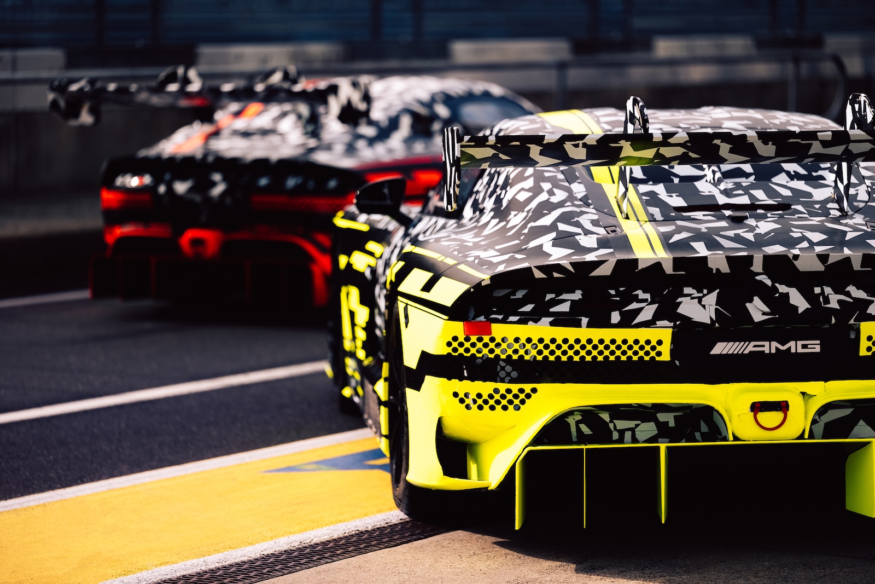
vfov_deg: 10.5
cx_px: 438
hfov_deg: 15.6
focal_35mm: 131
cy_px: 292
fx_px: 3184
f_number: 2
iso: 250
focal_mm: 131
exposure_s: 1/3200
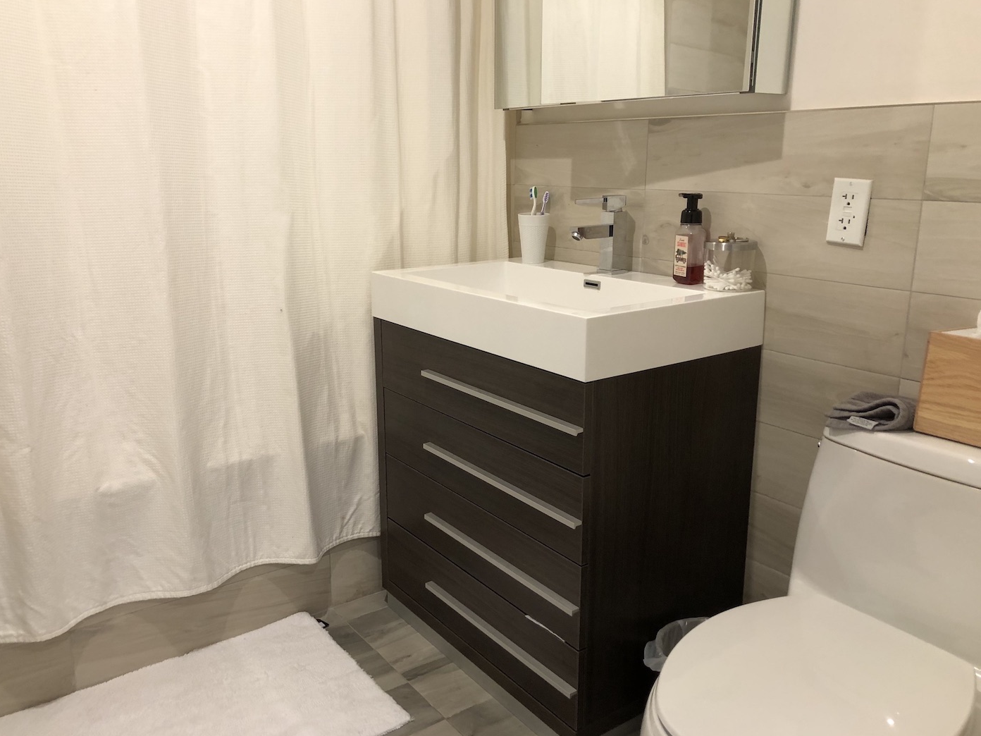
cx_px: 476
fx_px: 850
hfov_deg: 60.0
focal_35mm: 30
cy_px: 367
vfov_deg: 46.8
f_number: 1.8
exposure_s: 1/15
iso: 40
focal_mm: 3.99
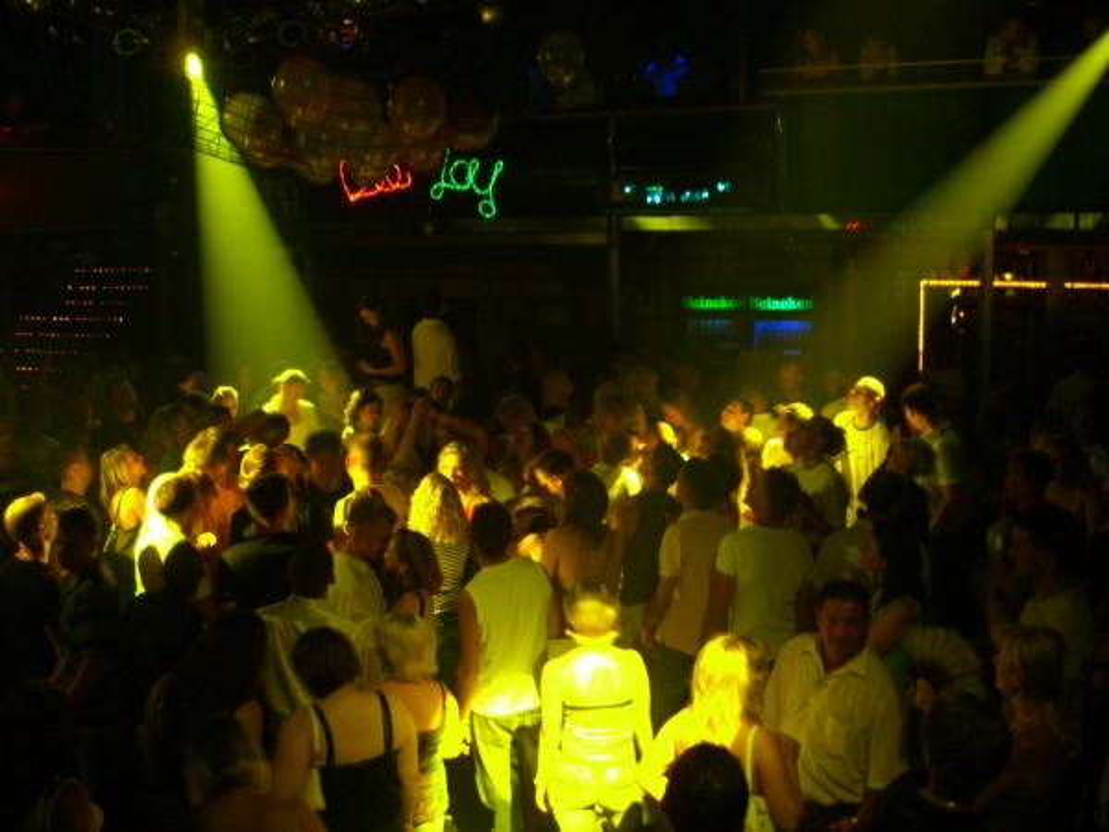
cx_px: 554
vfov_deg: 37.7
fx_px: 1217
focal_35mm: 38
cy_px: 416
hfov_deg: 49.0
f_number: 2.8
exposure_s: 1/8
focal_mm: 7.9
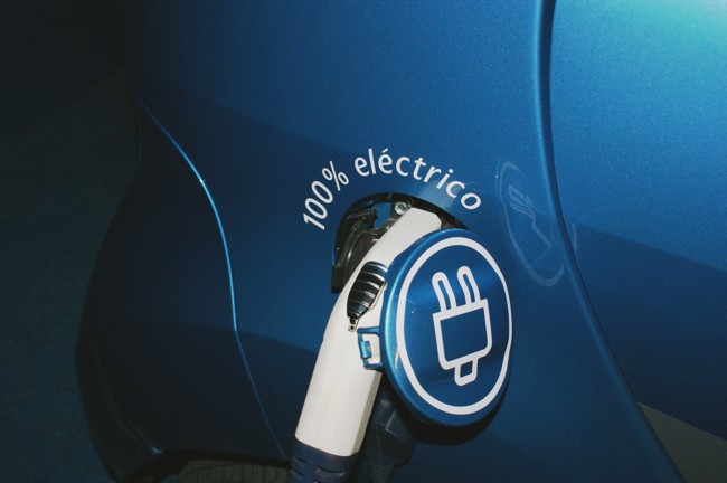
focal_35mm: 42
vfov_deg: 31.8
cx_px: 364
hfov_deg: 46.4
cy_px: 242
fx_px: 847
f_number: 5.6
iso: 400
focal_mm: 28
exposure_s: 1/60
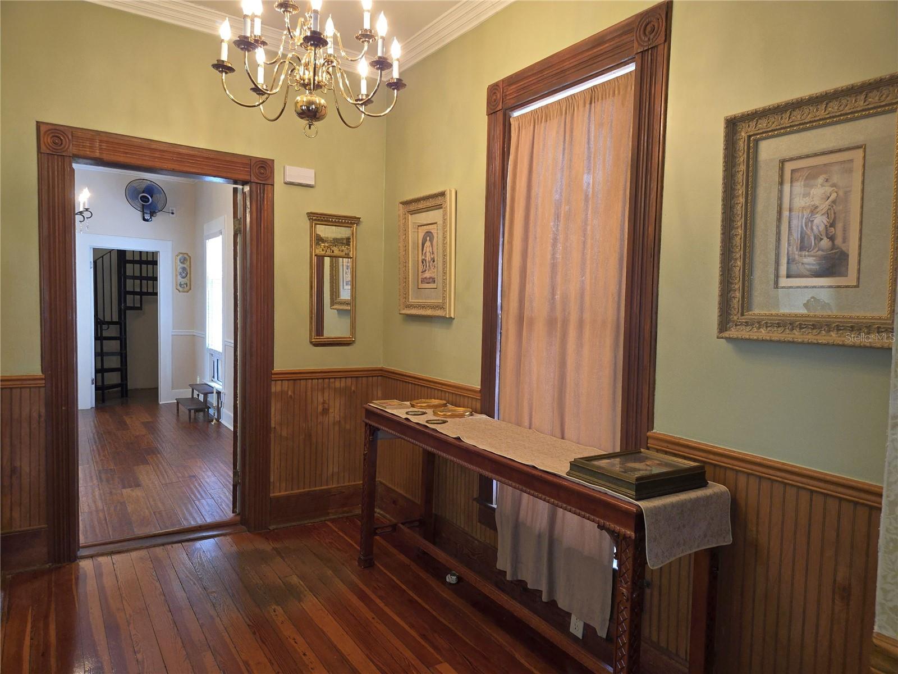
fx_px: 597
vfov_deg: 58.9
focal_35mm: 23
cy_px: 337
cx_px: 449
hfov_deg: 73.9
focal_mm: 5.4
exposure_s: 1/60
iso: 125
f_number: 1.8
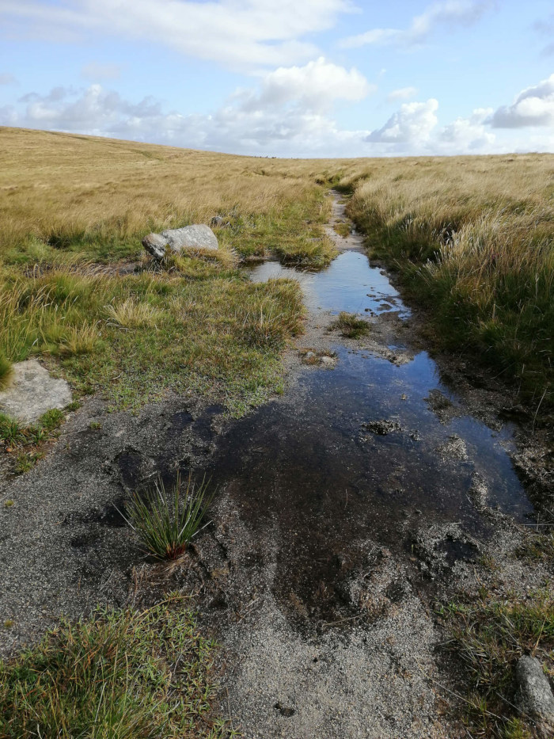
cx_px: 277
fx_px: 576
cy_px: 370
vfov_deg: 65.3
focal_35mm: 27
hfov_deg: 51.4
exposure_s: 1/1152
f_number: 1.8
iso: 50
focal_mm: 3.95
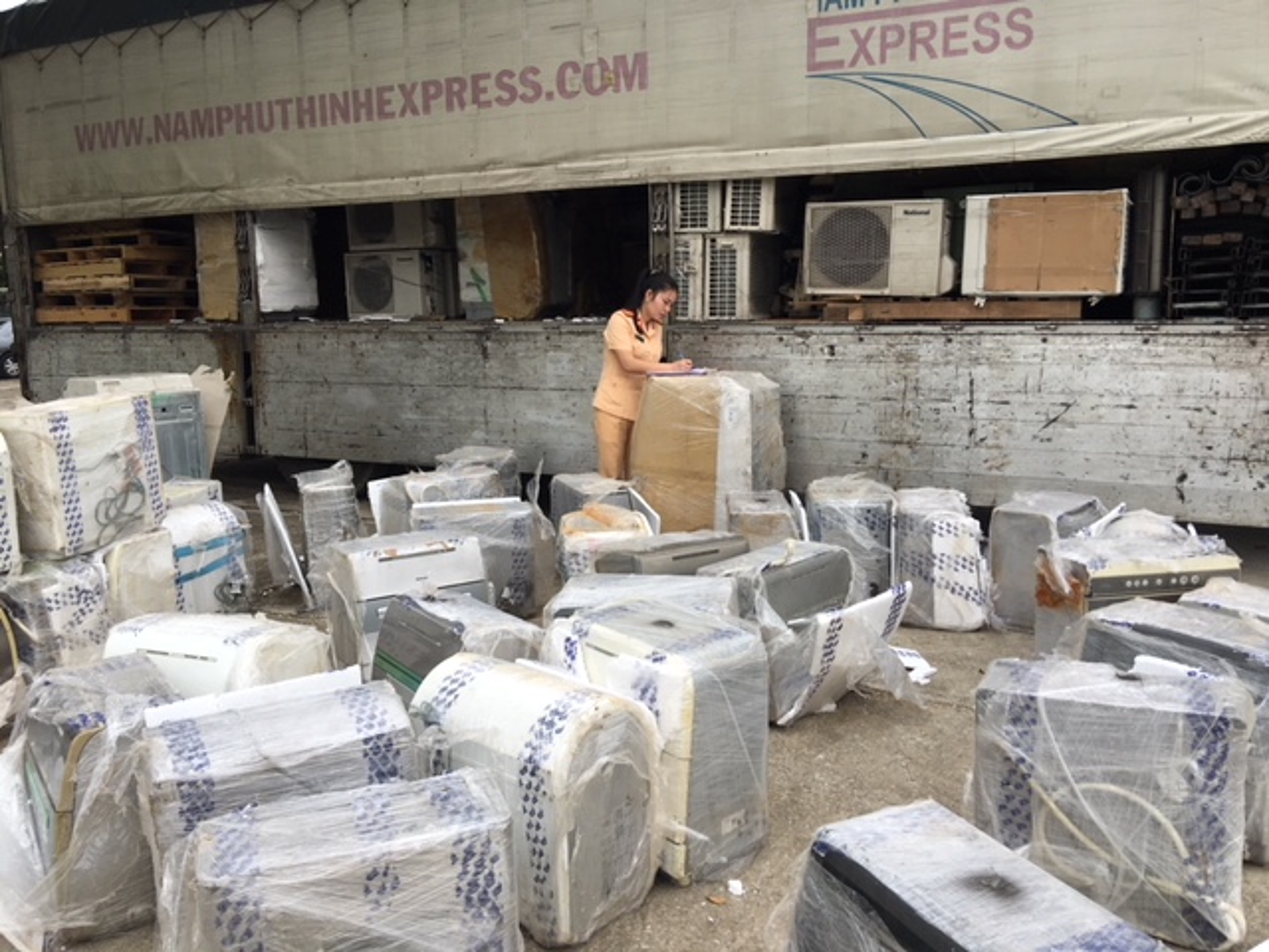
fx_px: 1063
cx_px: 634
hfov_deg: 61.7
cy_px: 476
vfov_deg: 48.2
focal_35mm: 29
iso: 25
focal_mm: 4.15
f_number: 2.2
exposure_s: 1/668
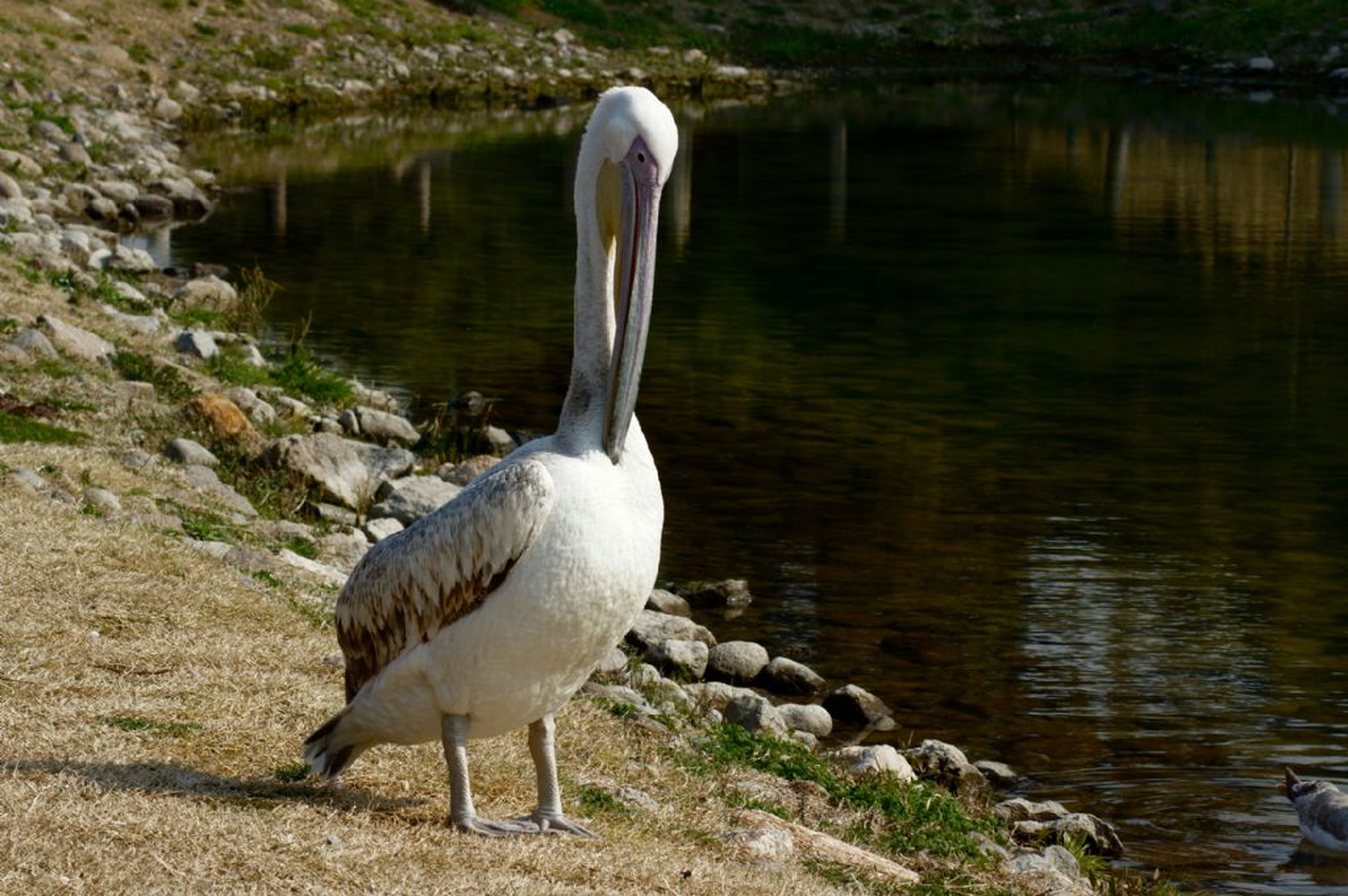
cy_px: 448
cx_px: 674
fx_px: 6173
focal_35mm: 165
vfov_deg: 8.3
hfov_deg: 12.5
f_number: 11
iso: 200
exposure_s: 1/200
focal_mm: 110
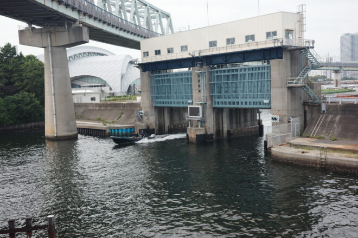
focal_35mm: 40
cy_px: 119
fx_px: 398
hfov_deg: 48.5
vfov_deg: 33.4
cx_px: 179
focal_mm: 26
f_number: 7.1
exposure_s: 1/200
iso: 200
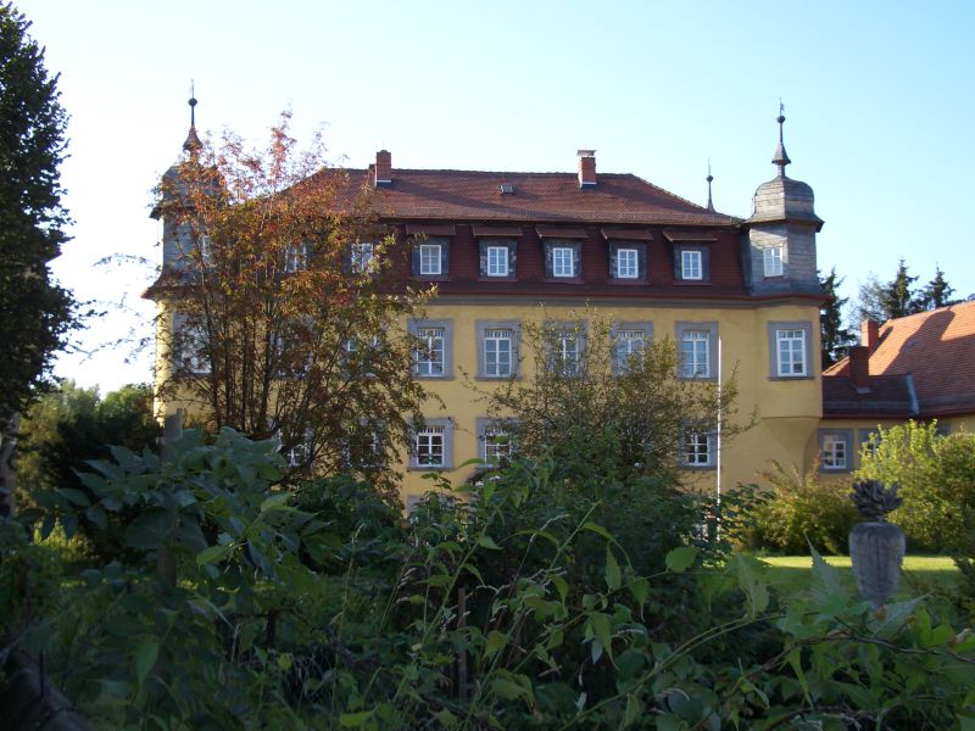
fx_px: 1155
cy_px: 366
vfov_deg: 35.1
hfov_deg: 45.8
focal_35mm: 41
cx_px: 488
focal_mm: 6.8
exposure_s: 1/250
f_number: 2.8
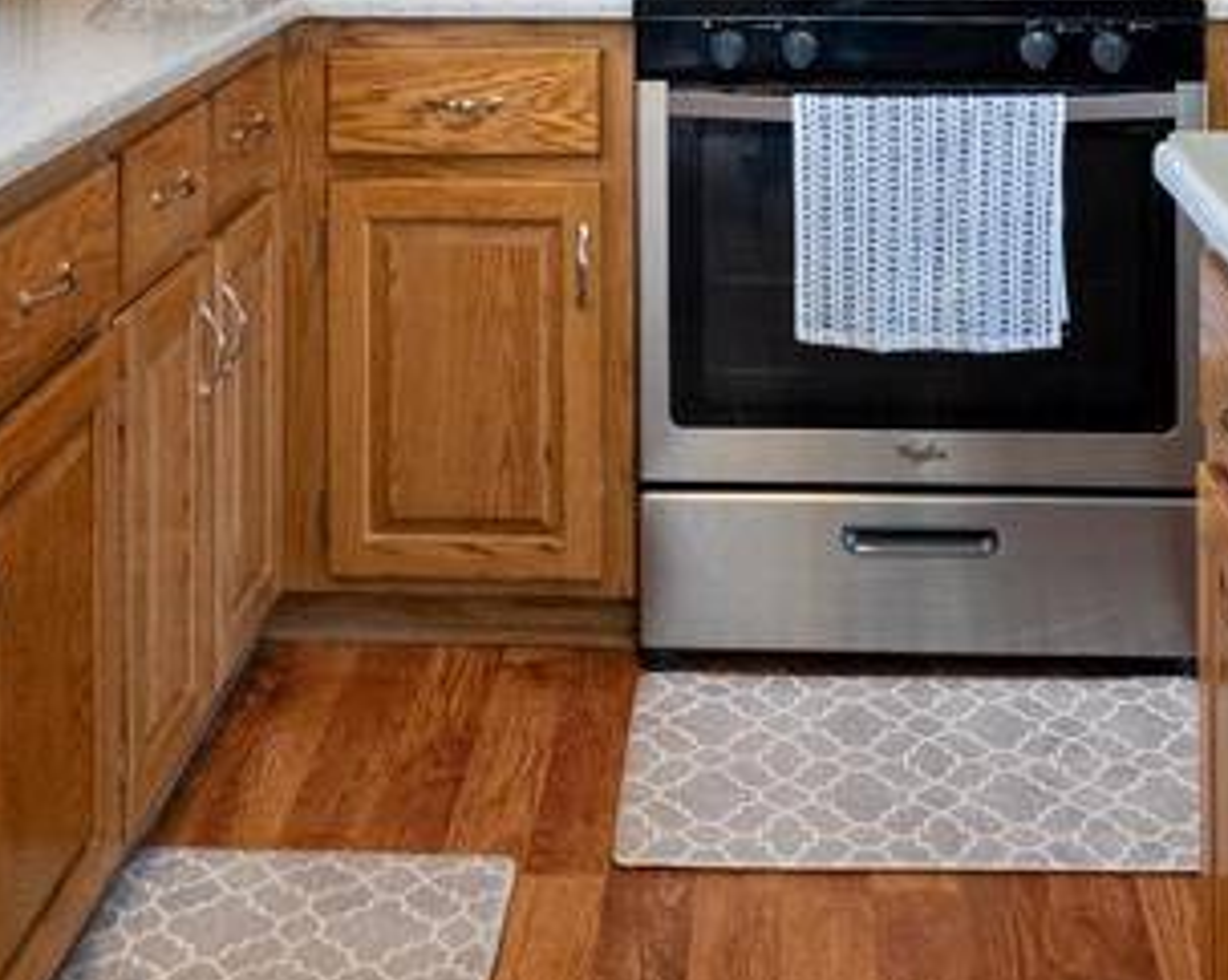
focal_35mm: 54
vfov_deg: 25.2
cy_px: -200
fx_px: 1961
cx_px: 665
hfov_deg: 34.7
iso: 800
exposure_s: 1/8
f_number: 7.1
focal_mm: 11.2
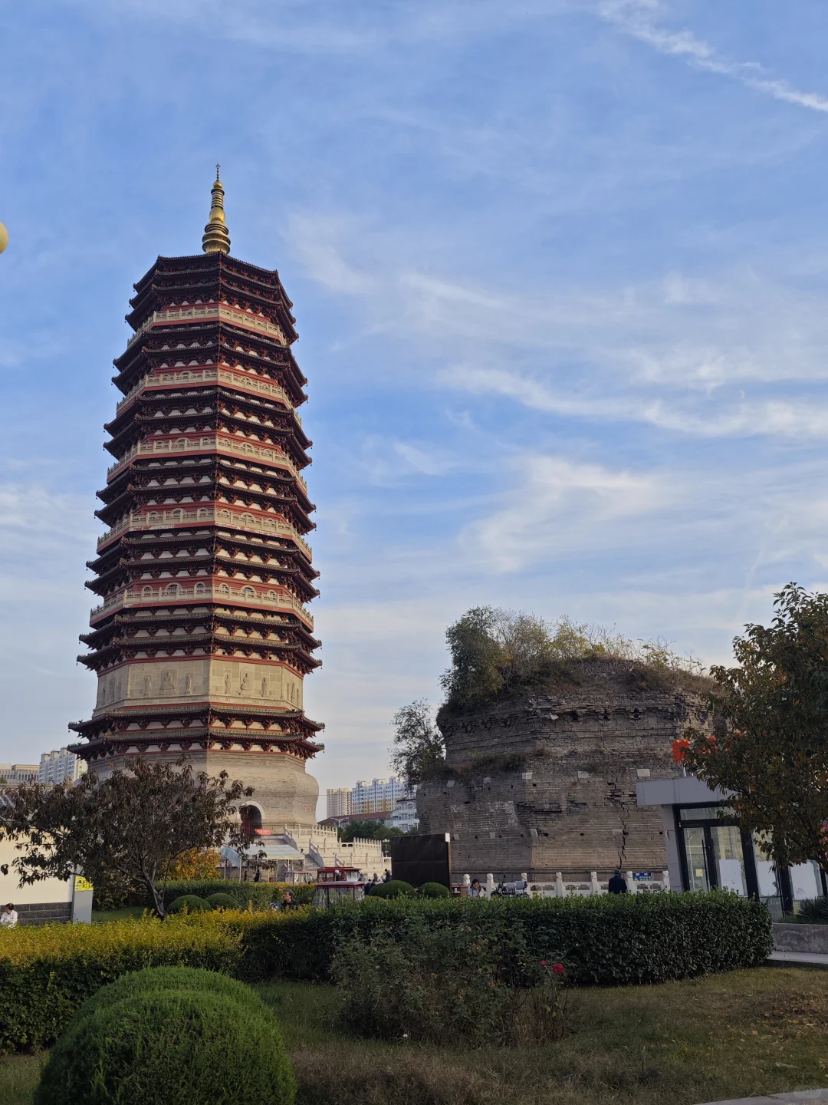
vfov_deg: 60.0
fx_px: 957
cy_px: 552
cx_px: 414
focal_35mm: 30
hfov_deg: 46.8
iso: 125
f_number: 1.9
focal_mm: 8.7
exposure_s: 1/954
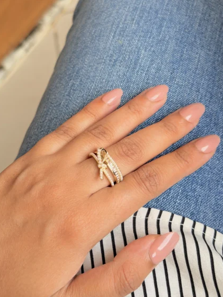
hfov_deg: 29.7
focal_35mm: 49
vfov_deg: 38.9
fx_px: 421
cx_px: 112
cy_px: 146
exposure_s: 1/239
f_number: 1.78
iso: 64
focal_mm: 6.76
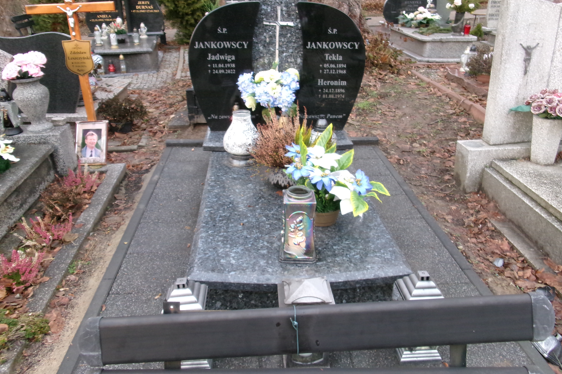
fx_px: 468
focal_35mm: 30
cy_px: 164
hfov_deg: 61.9
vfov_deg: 43.5
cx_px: 283
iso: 284
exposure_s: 1/34
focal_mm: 5.1
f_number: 3.9
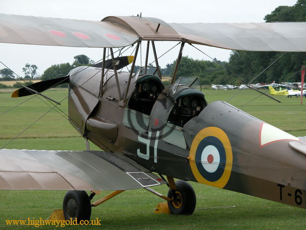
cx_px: 153
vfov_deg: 10.0
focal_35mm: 148
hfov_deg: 13.3
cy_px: 115
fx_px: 1308
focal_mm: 37.7
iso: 100
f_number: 4.9
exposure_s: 1/328
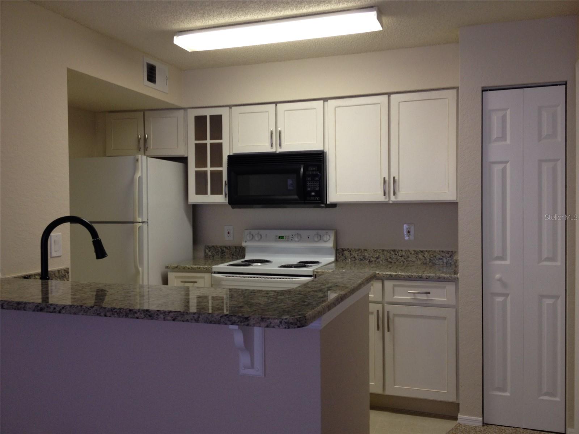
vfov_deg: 40.7
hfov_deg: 52.6
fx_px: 585
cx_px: 290
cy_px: 217
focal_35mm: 35
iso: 64
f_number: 2.4
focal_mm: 4.28
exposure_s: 1/20
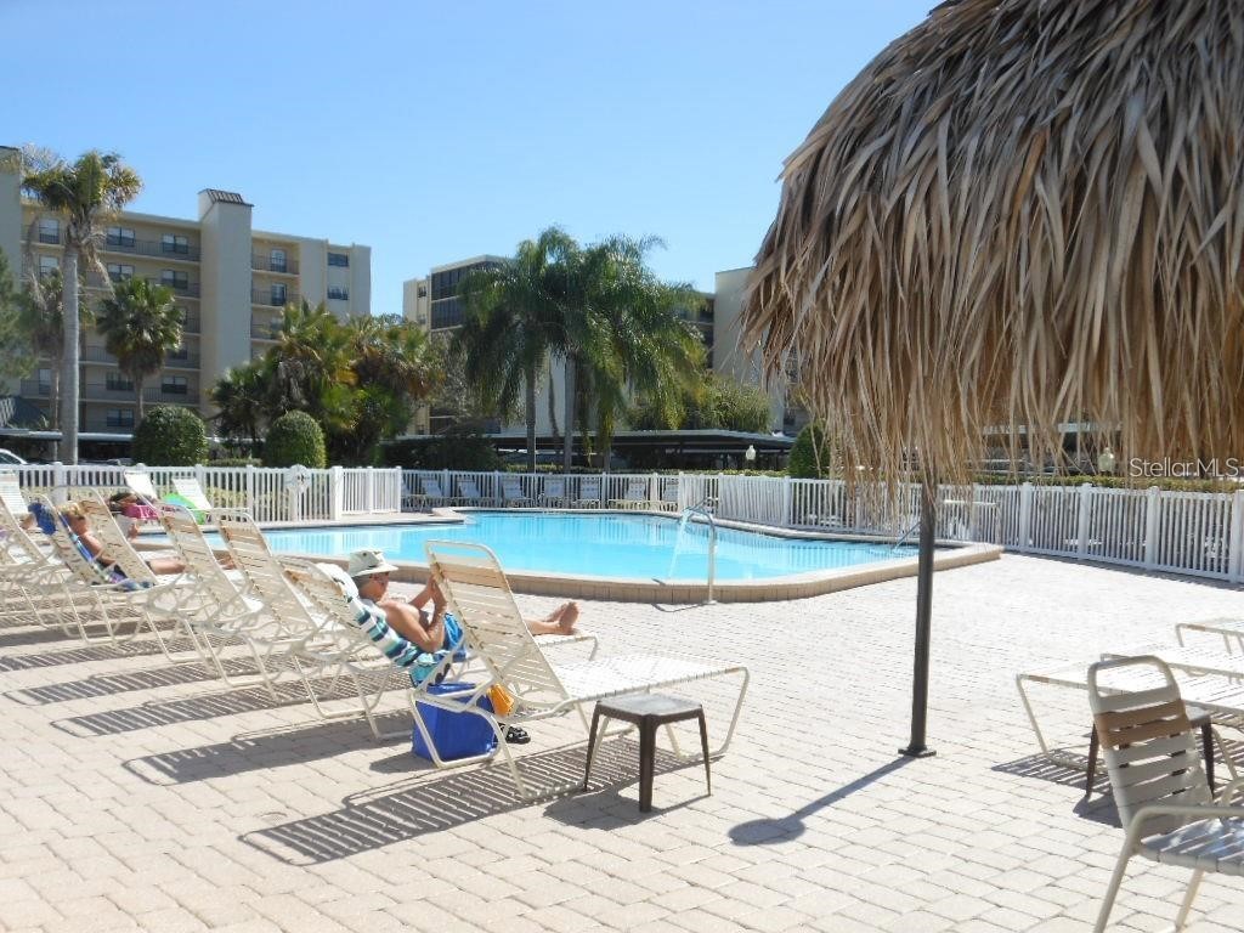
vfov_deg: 42.9
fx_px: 1186
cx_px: 622
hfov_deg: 55.4
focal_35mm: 33
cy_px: 466
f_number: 3.5
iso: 80
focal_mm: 6
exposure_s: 1/800
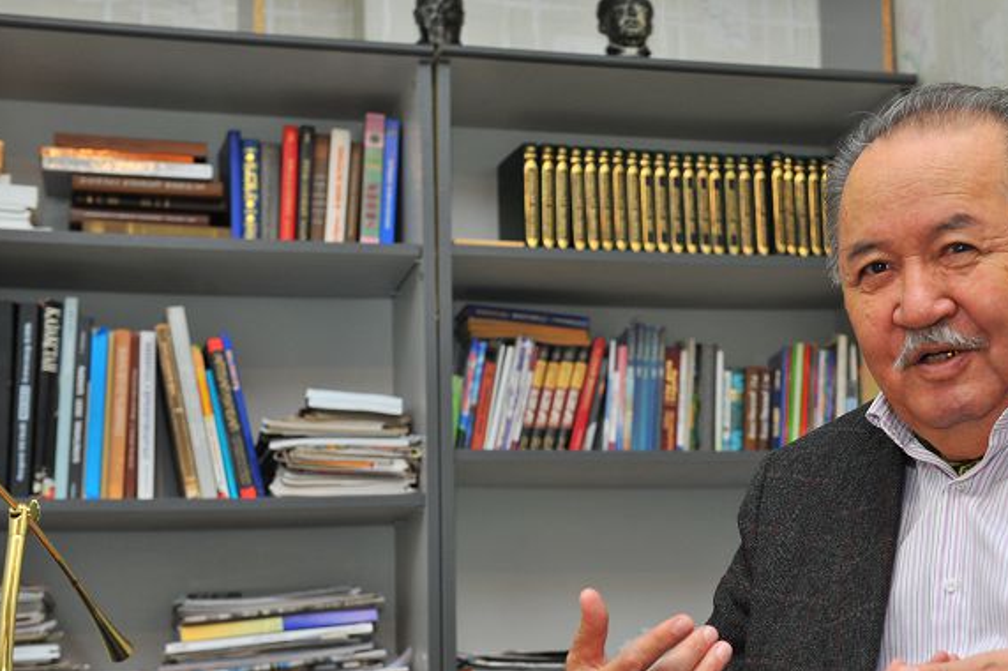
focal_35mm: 70
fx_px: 1959
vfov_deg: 19.4
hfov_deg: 28.6
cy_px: 440
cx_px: 694
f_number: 5
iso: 800
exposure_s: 1/160
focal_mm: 50
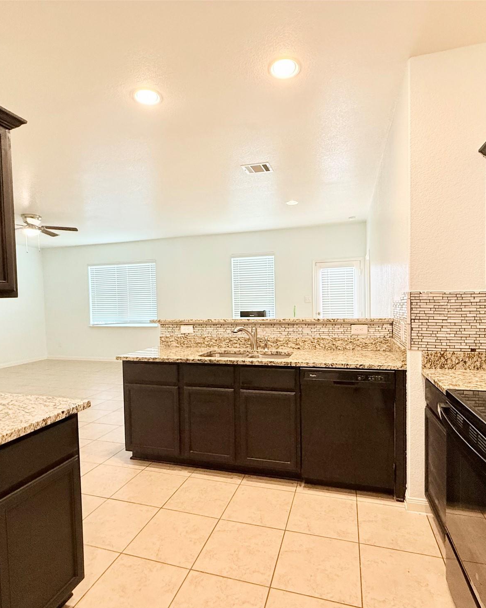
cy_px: 317
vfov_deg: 83.2
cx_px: 246
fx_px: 342
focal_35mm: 19
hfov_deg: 70.8
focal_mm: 2.22
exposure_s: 1/120
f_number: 2.2
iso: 320
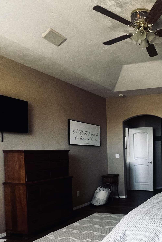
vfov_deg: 63.8
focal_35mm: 28
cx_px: 174
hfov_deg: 39.0
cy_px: 162
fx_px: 189
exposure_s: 1/99
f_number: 1.8
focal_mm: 1.57
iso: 200
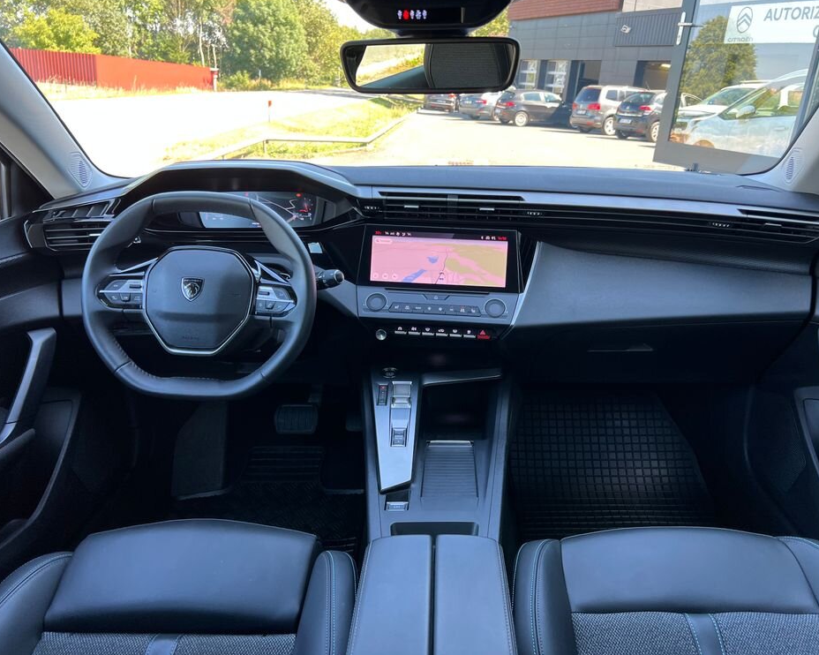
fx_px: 679
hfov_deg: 62.2
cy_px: 327
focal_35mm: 28
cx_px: 432
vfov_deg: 51.5
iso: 50
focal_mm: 5.7
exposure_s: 1/121
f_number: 1.5
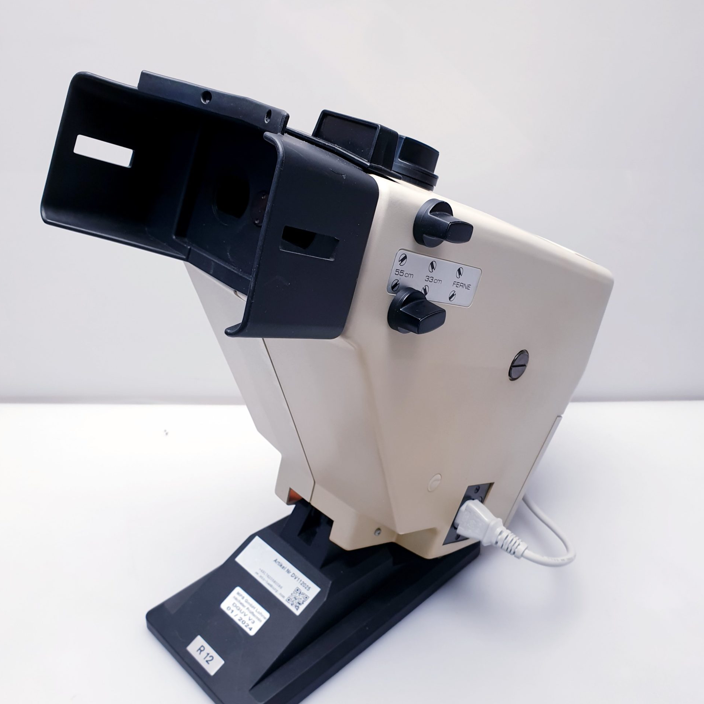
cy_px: 401
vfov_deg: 52.4
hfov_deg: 52.5
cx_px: 354
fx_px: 713
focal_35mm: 31
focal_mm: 4.3
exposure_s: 1/100
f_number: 2.4
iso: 80
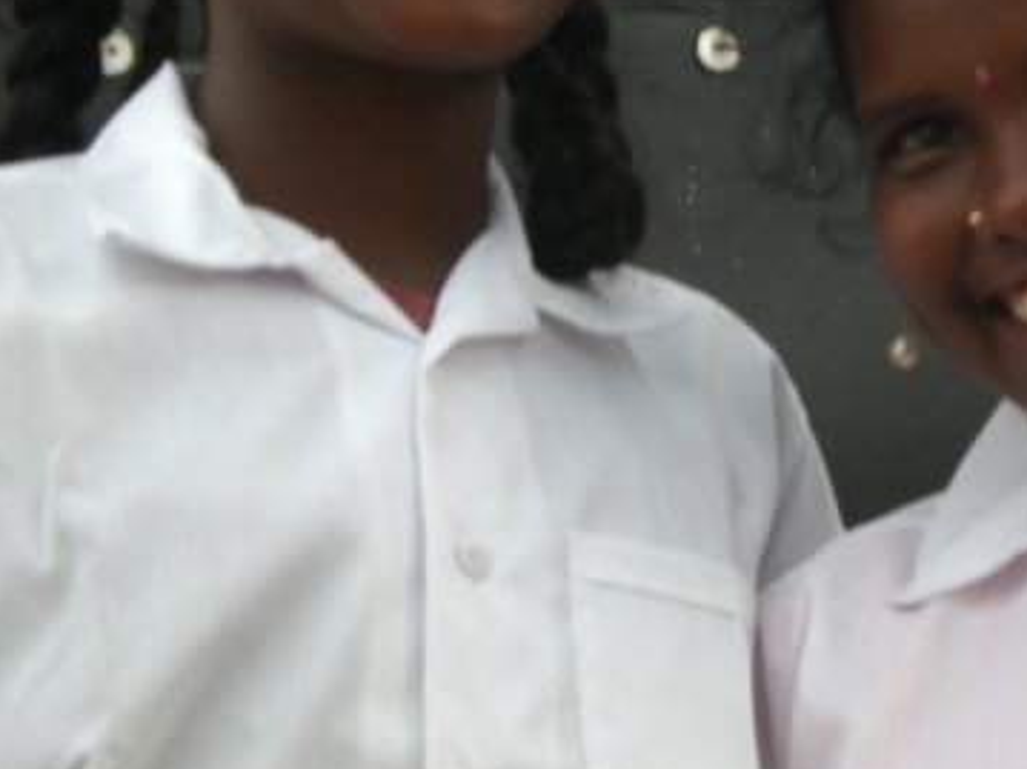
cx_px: 815
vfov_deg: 9.6
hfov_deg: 12.7
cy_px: 212
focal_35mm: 155
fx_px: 4597
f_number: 5
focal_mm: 14.49
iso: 100
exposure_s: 1/160
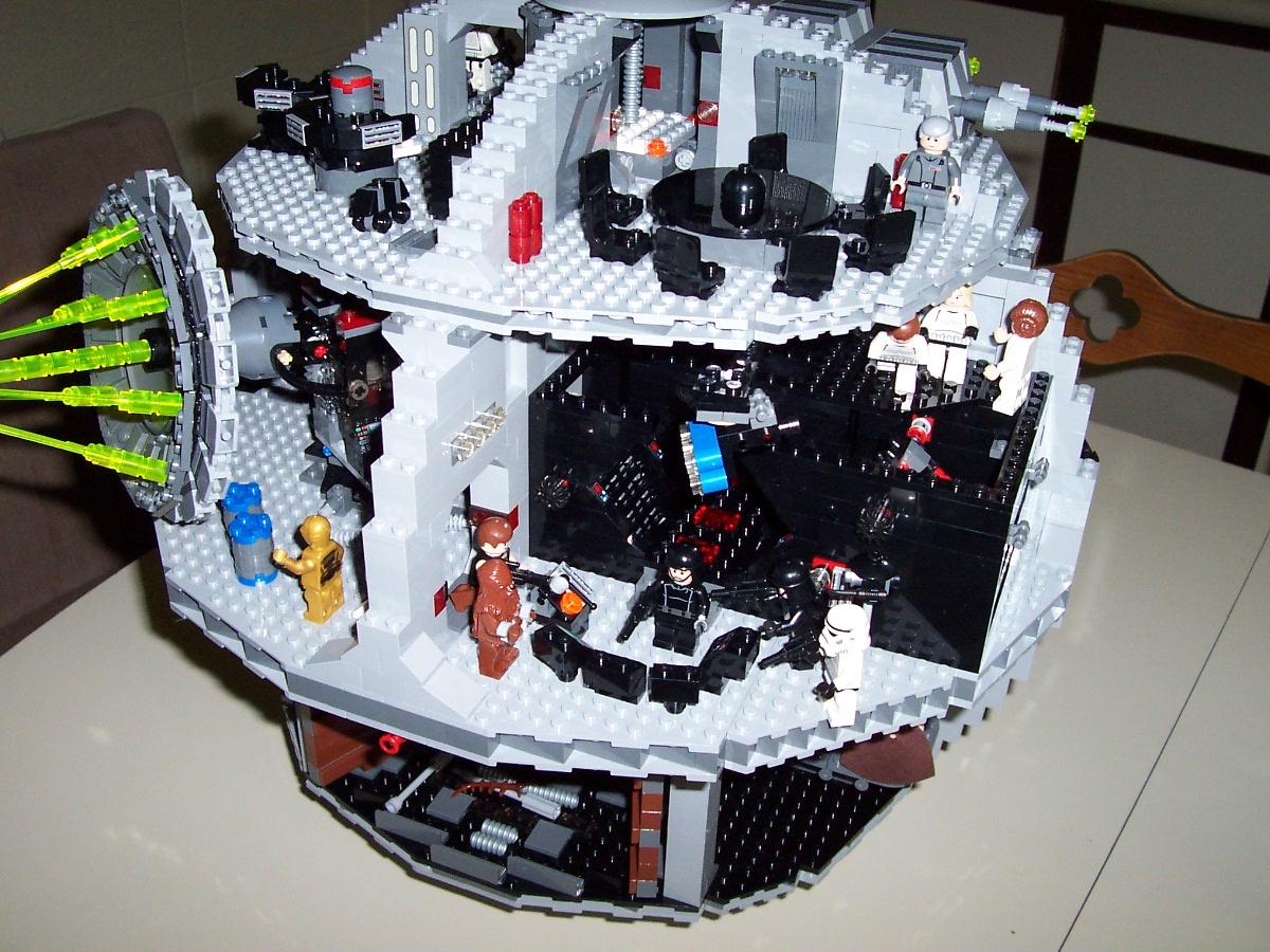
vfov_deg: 38.7
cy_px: 476
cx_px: 635
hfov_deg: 50.1
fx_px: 1357
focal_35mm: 37
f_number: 2.8
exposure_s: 1/60
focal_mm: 5.6
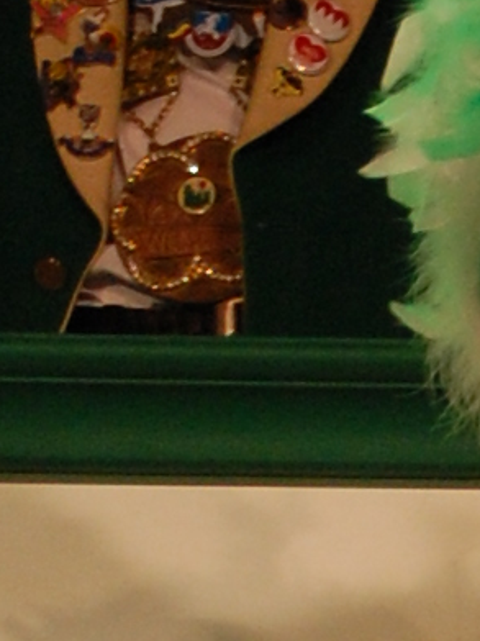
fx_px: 12320
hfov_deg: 2.2
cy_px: 1733
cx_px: 1499
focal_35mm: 666
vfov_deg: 2.9
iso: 800
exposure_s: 1/80
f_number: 5.3
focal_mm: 60
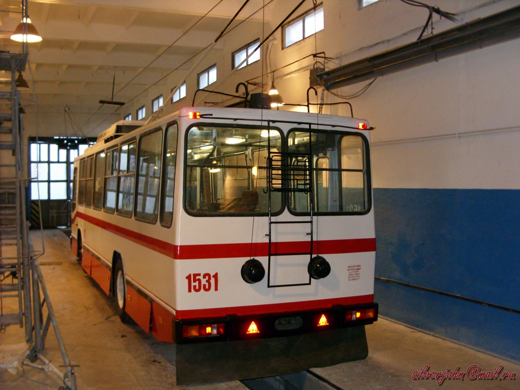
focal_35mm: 38
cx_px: 260
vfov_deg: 37.7
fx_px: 571
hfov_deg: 49.0
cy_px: 195
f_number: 2.8
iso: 400
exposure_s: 1/30
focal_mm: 6.3
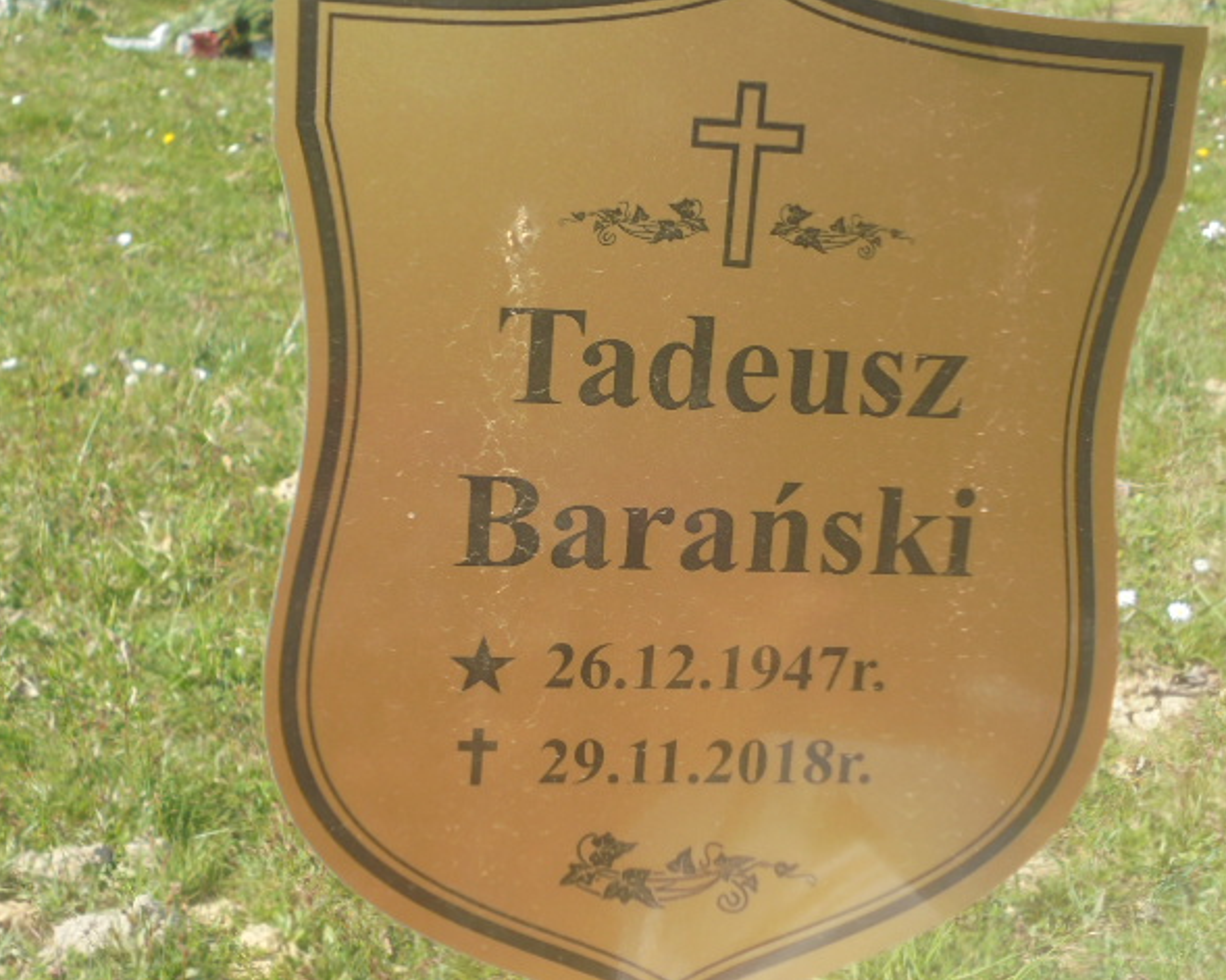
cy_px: 495
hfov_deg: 36.0
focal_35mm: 52
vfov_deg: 29.1
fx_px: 1887
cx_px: 645
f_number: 4.8
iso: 100
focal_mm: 8.9
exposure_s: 1/250
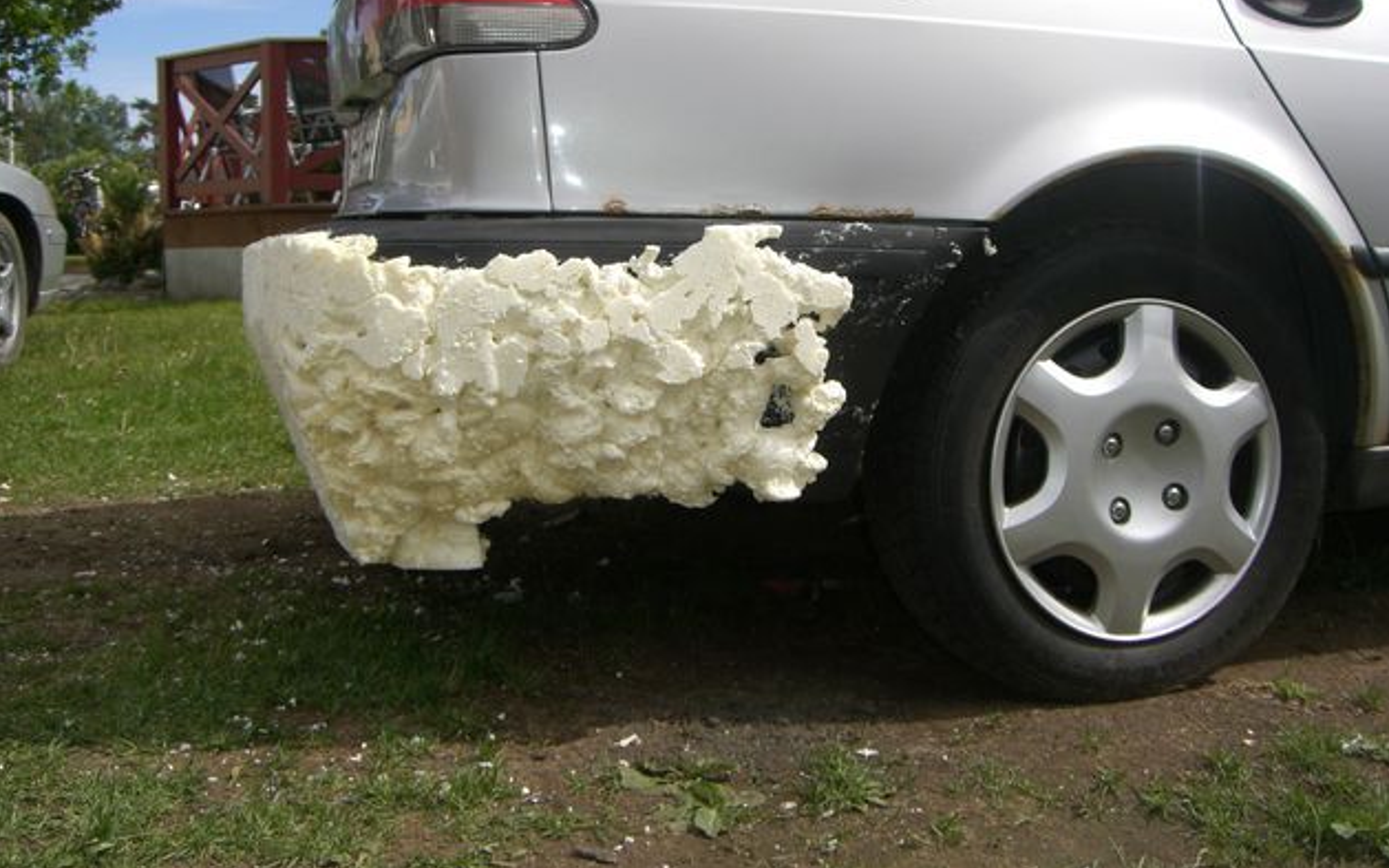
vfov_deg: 31.2
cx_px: 702
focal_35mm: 41
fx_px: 1552
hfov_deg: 48.2
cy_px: 380
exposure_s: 1/640
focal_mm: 6.2
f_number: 4.3
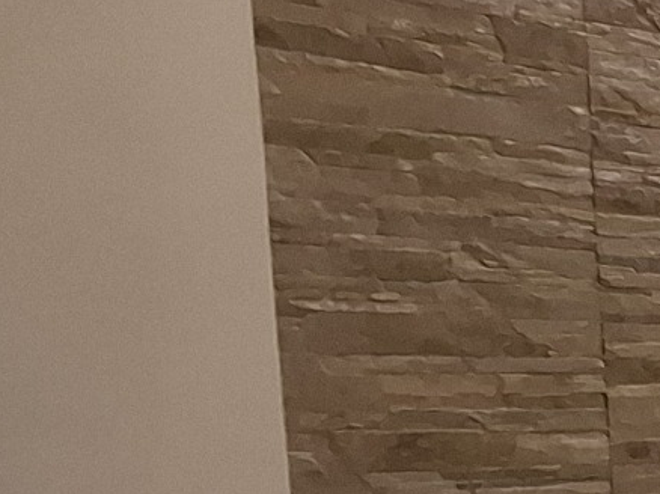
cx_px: 1816
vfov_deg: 18.5
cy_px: 560
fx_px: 1448
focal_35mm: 76
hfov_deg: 12.8
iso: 160
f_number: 2.2
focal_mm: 1.74
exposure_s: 1/50
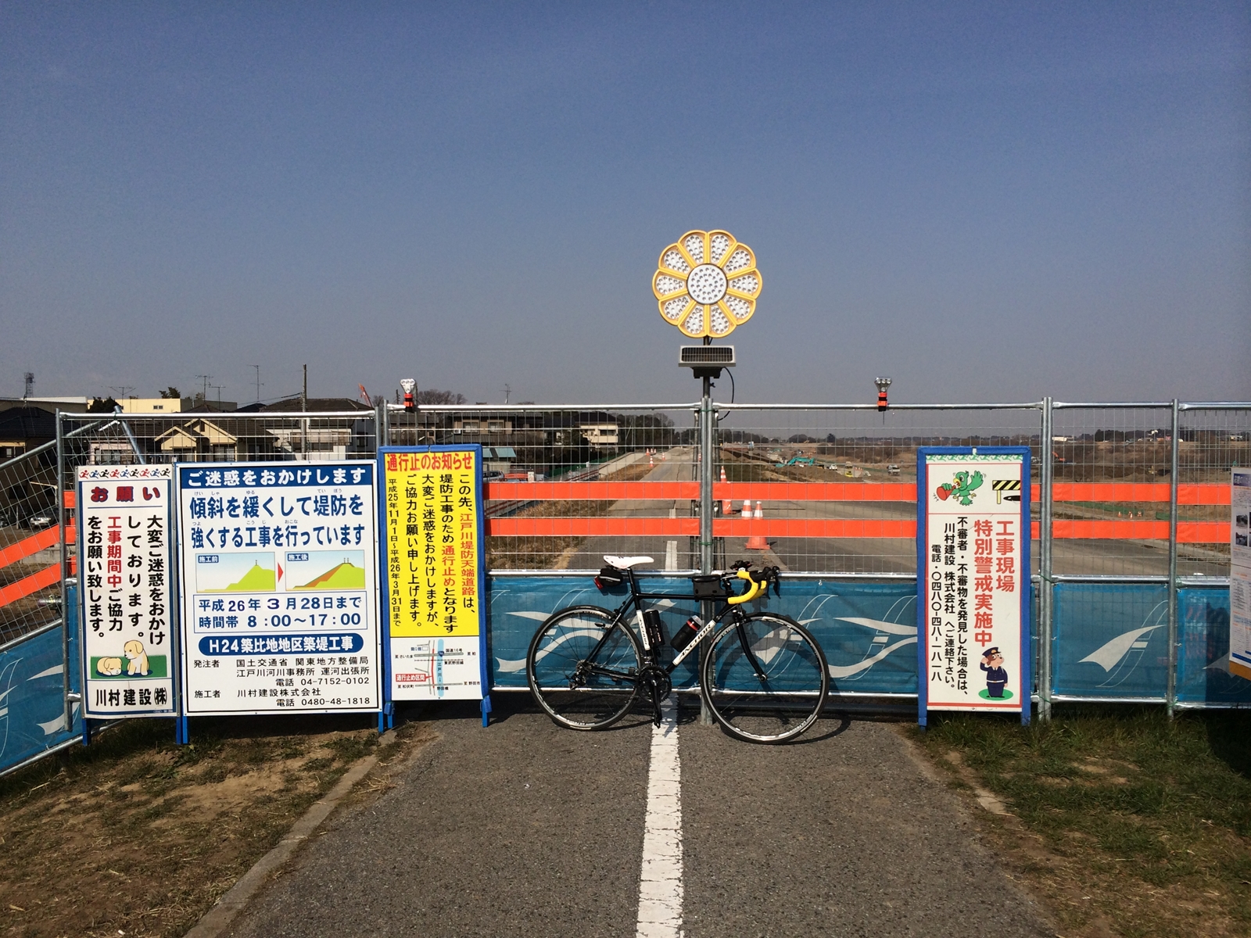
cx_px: 626
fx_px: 1084
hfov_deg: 60.0
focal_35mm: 30
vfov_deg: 46.8
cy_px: 469
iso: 32
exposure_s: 1/5128
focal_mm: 4.12
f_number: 2.2
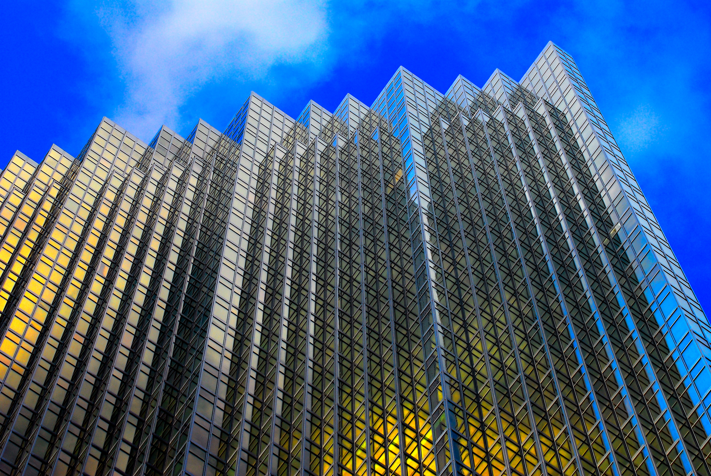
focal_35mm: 105
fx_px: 2076
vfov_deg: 13.1
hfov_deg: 19.4
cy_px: 238
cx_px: 356
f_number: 8
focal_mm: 70
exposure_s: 1/750
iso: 200
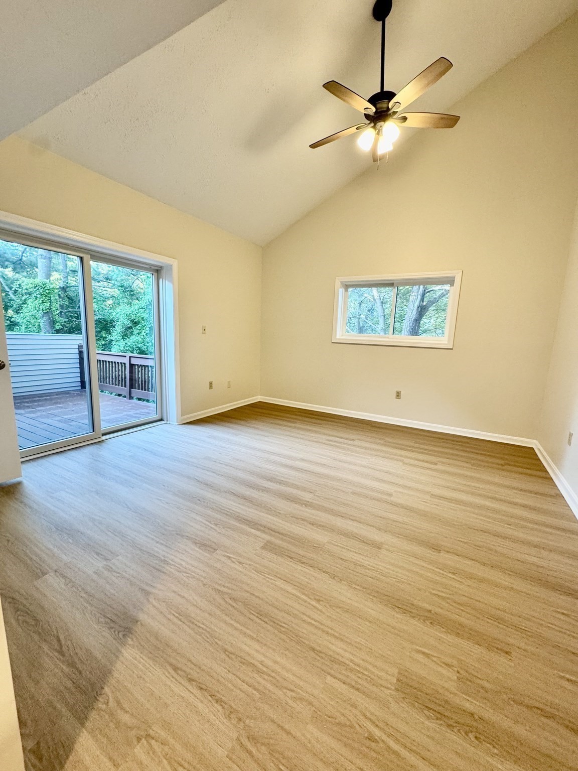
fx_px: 312
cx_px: 289
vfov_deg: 102.1
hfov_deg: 85.7
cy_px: 386
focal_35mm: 14
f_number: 2.2
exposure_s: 1/60
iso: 160
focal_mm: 2.22
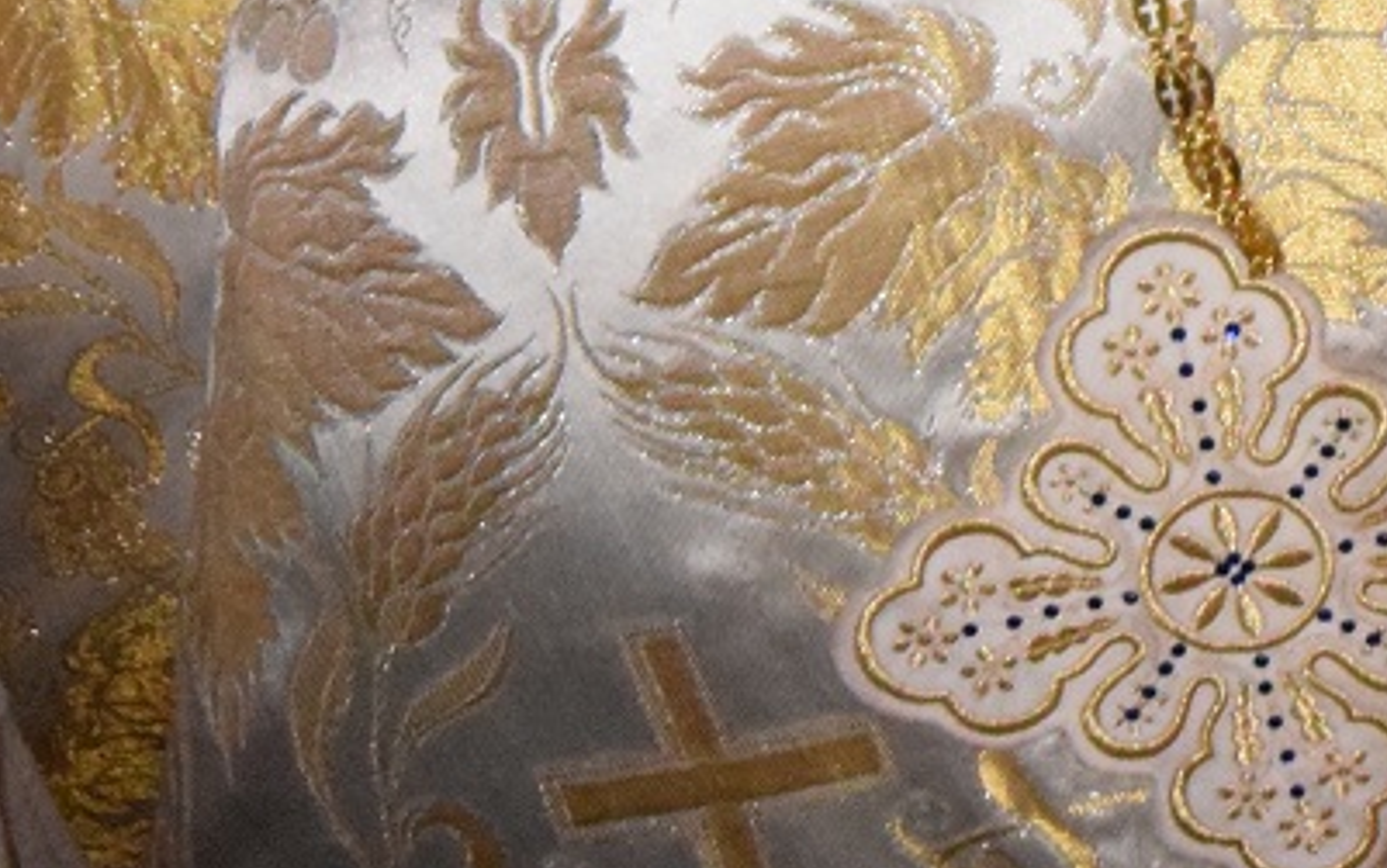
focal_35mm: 122
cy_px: -863
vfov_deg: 10.0
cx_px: 1889
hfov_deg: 16.1
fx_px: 4614
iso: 4000
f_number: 4
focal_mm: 16
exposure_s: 1/40
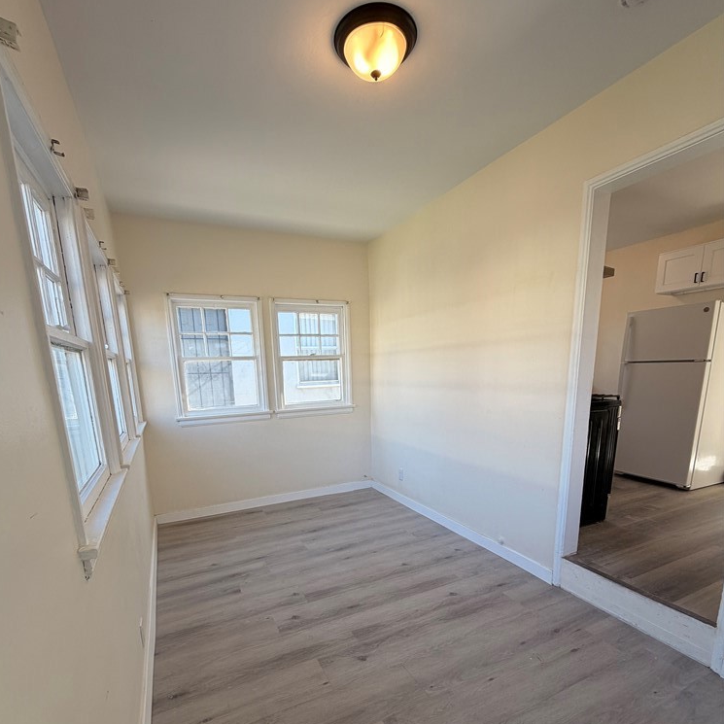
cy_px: 458
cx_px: 353
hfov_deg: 84.0
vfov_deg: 82.2
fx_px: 402
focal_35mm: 17
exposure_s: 1/120
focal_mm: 2.22
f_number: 2.2
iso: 50
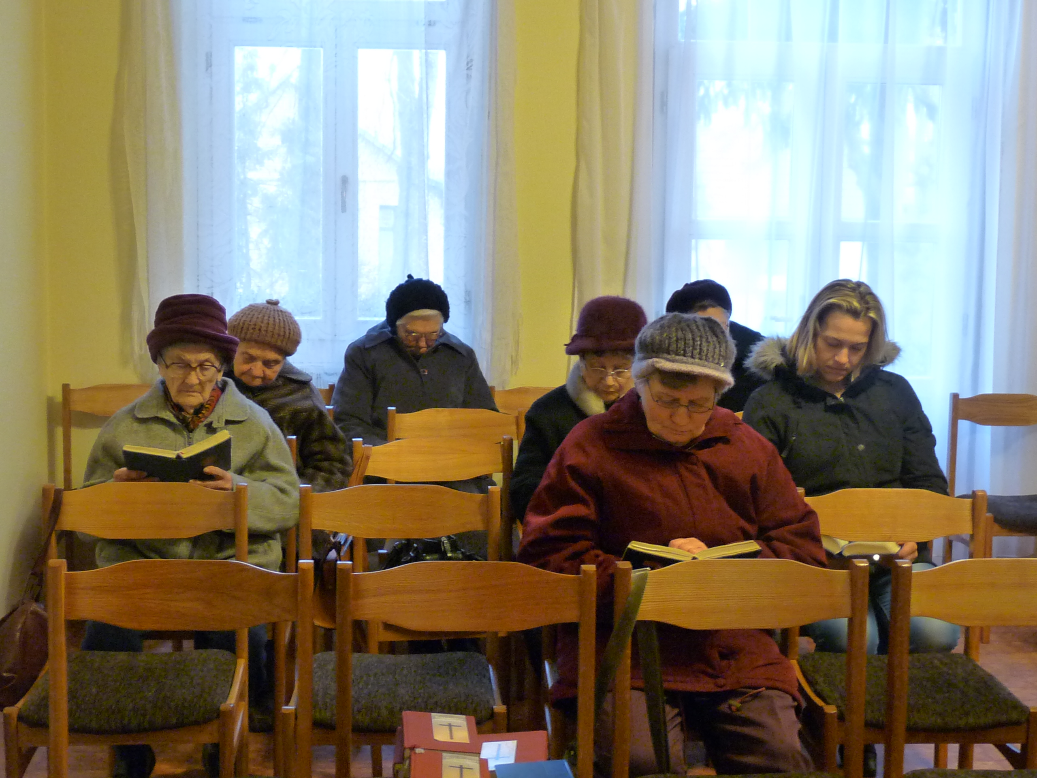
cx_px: 518
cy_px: 389
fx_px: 1438
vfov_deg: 30.3
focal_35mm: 48
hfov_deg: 39.7
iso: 400
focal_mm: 6.1
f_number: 3
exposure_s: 1/13
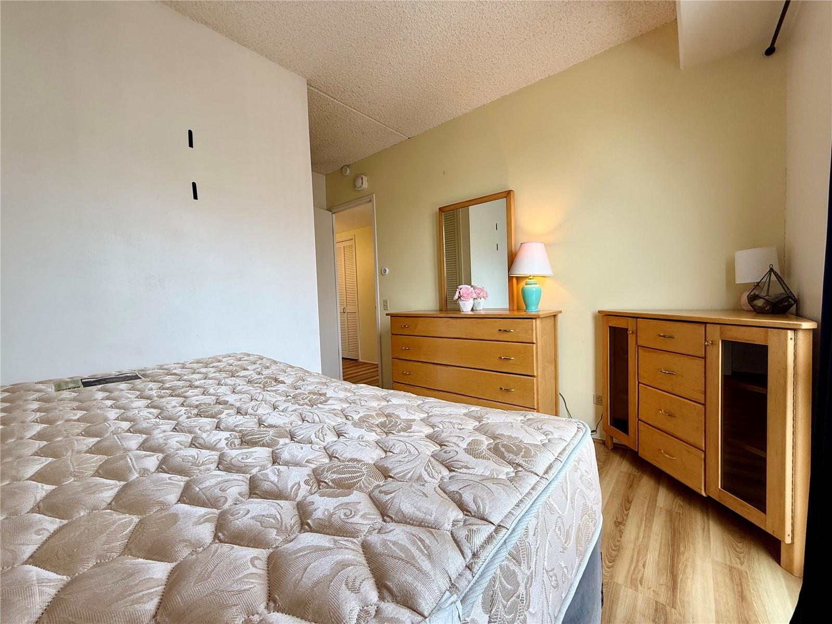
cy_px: 312
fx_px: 336
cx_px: 416
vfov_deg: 85.7
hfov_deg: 102.1
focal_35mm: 14
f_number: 2.2
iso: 80
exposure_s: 1/120
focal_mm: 2.22
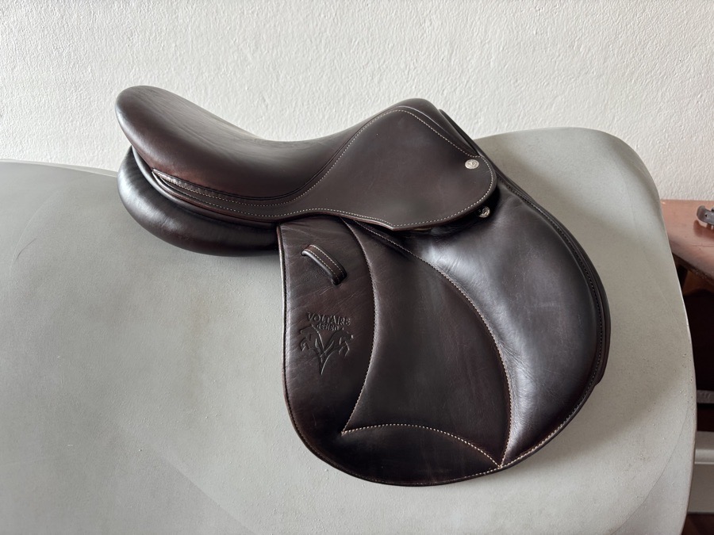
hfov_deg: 71.6
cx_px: 357
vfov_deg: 56.8
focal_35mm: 24
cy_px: 268
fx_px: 495
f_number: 1.78
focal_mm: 6.76
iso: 250
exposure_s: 1/60
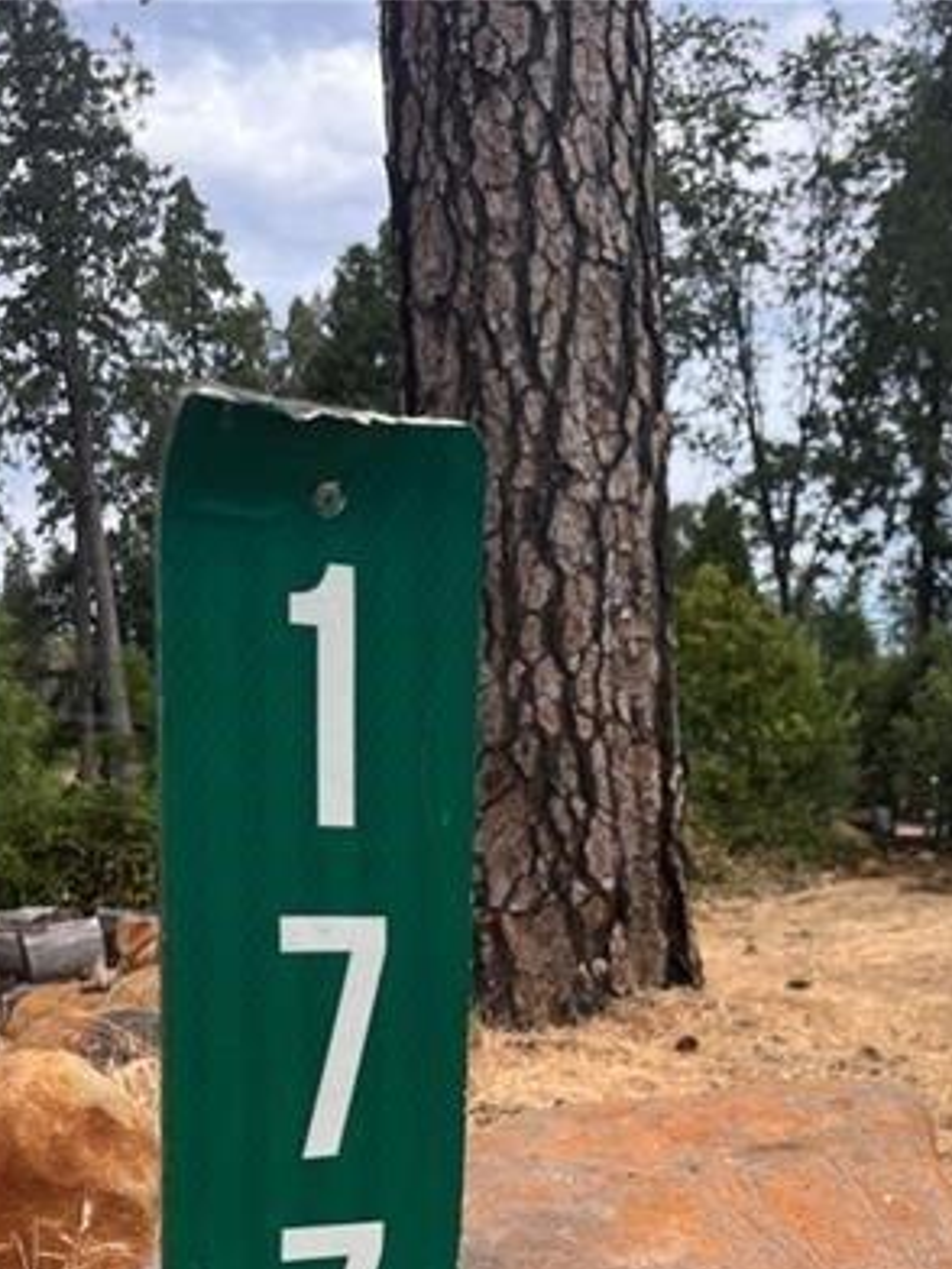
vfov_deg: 34.4
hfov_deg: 27.9
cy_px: 1240
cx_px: 784
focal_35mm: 51
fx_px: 1870
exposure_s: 1/2123
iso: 50
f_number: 1.5
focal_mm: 5.7
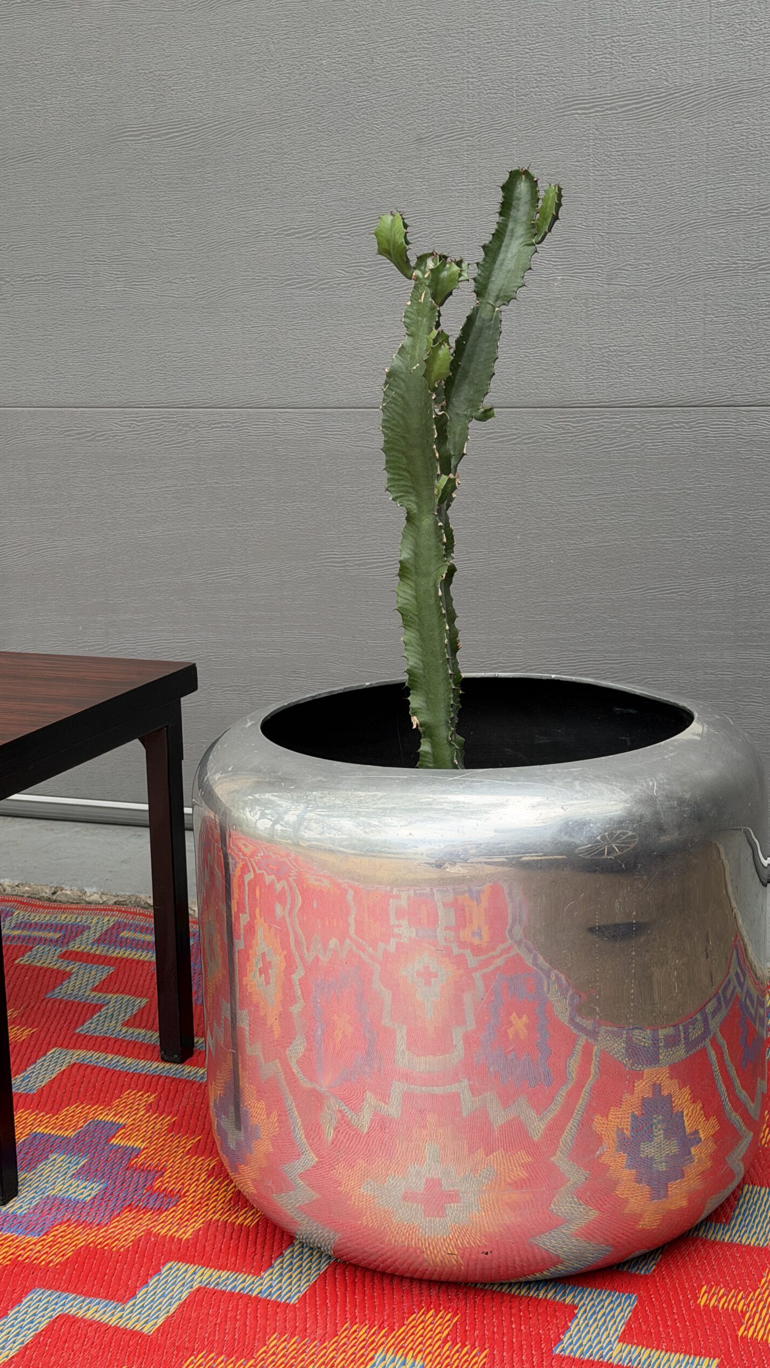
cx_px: 424
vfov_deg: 39.2
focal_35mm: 53
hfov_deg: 22.6
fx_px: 1924
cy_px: 676
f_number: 1.78
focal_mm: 6.76
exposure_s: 1/747
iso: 100
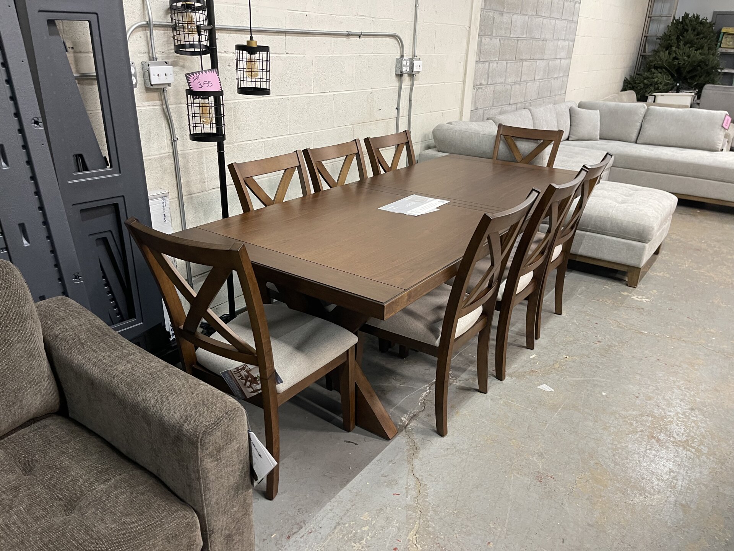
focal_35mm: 25
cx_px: 367
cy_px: 276
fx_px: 530
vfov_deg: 54.9
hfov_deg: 69.4
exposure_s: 1/60
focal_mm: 5.1
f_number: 1.6
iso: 250
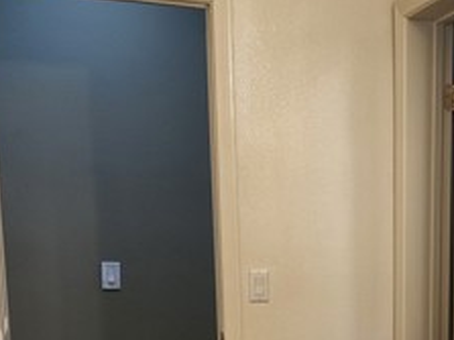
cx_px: 436
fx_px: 865
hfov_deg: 27.9
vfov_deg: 21.1
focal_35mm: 66
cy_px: 373
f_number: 1.8
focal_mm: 6.4
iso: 160
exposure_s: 1/120
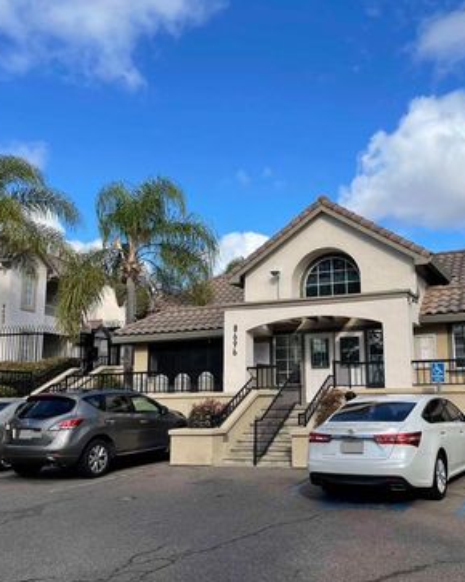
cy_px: 297
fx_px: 603
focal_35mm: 35
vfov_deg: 51.6
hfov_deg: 41.8
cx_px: 300
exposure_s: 1/3040
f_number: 1.6
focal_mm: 4.2
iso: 32
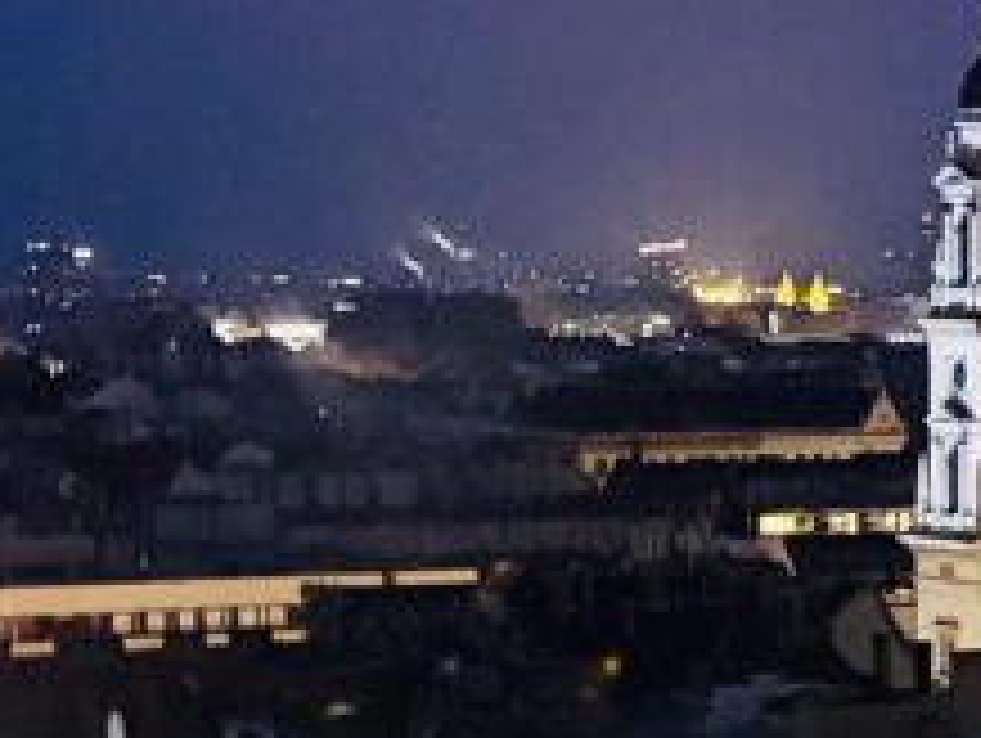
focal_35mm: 143
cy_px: 909
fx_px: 4057
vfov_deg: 10.2
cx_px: 1318
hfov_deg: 13.2
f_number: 1.6
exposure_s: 1/25
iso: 640
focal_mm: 5.96
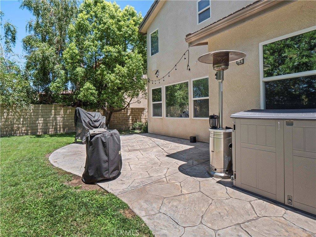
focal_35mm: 16
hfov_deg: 94.5
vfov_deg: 78.1
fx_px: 146
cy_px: 118
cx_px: 158
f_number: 8
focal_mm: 8
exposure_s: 1/100
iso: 200
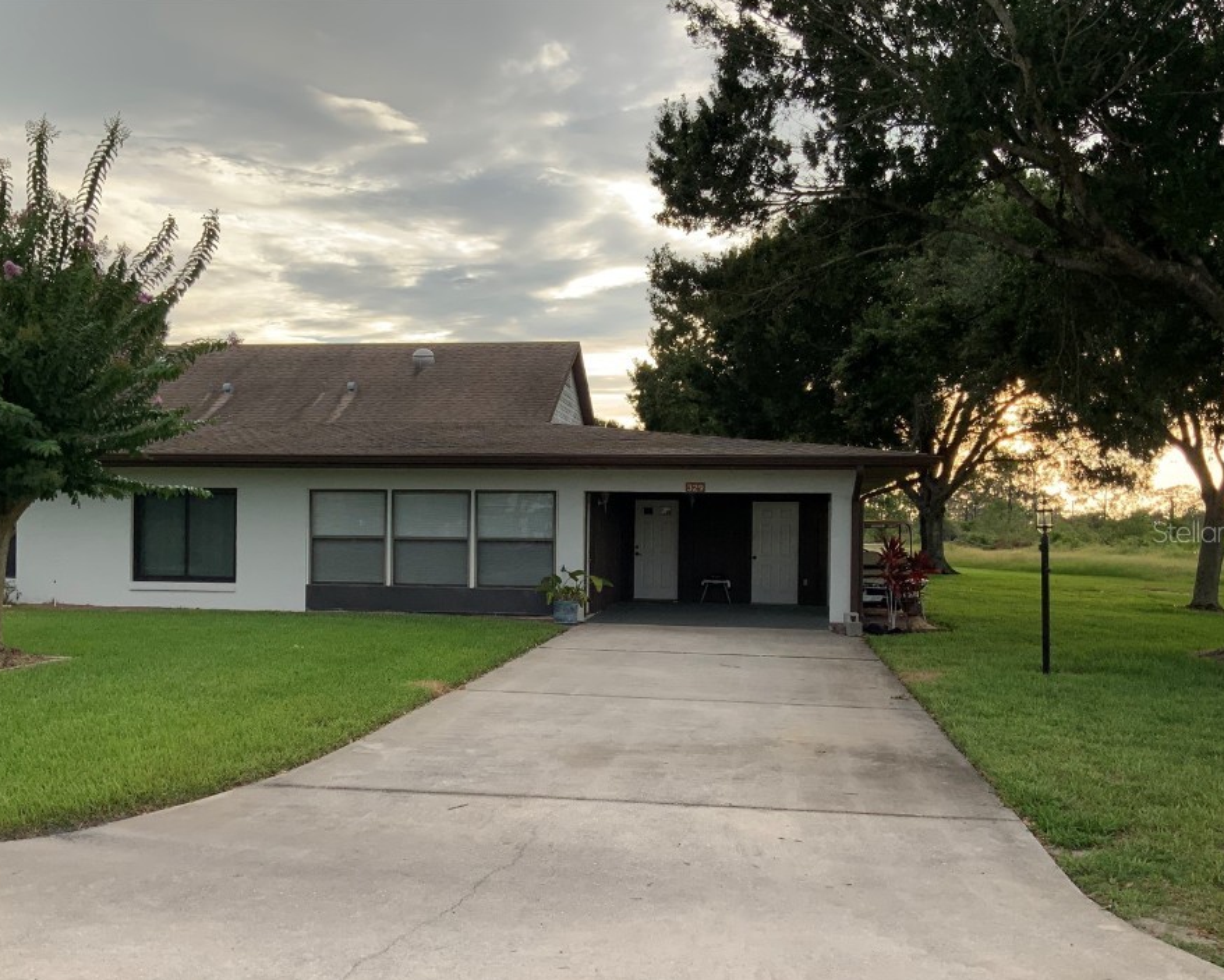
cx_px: 570
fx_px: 1196
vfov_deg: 44.5
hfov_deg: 54.2
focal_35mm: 33
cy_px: 531
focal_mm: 3
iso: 16
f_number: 1.8
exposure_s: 1/461
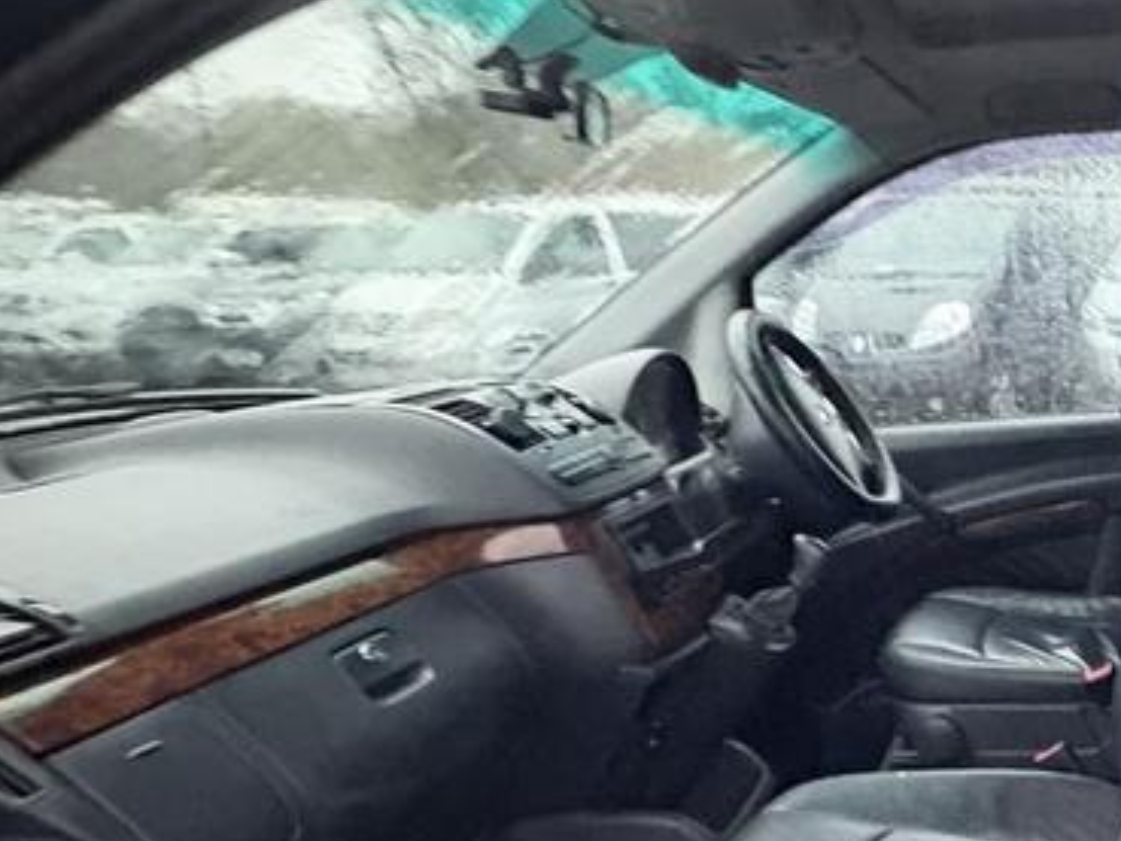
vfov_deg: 40.5
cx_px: 1160
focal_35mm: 34
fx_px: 1101
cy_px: 644
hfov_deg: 44.4
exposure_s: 1/30
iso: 1250
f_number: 2.2
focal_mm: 2.22
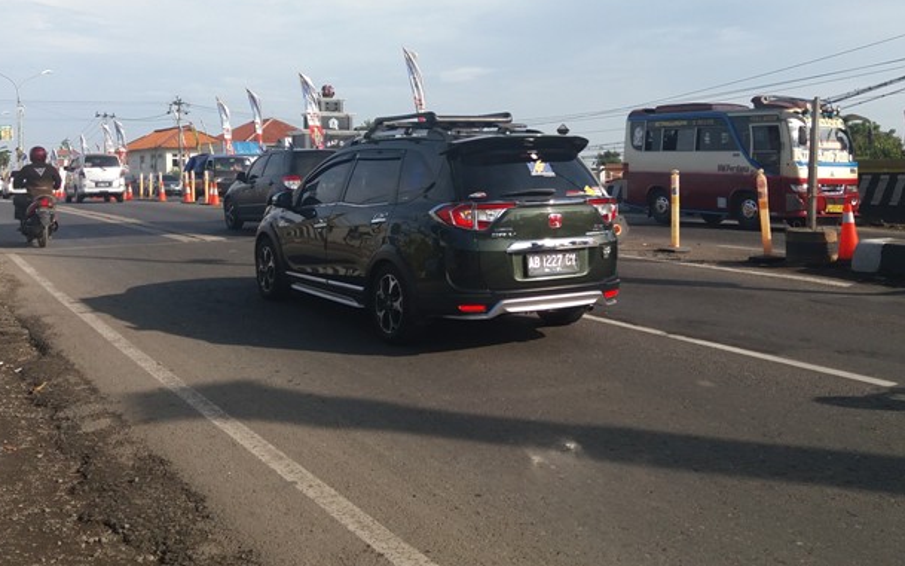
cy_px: 214
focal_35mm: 39
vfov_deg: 32.6
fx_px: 962
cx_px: 479
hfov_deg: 50.3
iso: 64
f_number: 1.9
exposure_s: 1/1301
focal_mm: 3.7
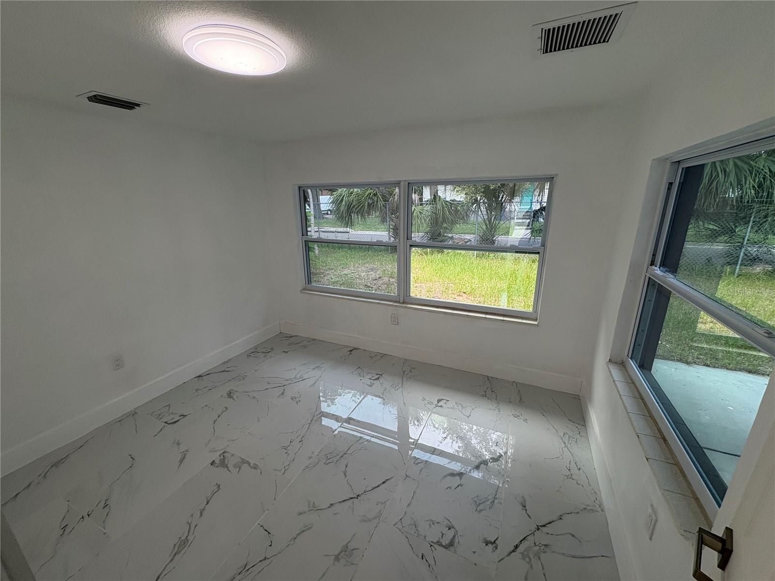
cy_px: 290
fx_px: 313
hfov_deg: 102.1
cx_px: 388
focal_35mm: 14
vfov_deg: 85.7
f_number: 2.2
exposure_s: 1/120
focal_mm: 2.22
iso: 64
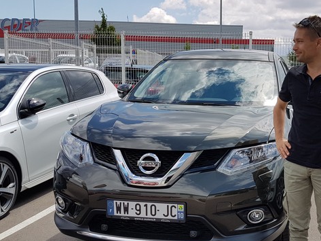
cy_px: 123
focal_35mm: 44
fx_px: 408
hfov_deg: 41.5
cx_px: 245
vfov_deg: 32.9
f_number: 1.7
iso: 40
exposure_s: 1/2640
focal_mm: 4.2
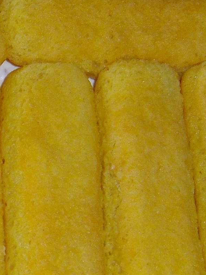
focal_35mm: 105
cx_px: -91
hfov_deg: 13.4
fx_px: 834
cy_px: 121
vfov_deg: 18.7
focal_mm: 4.9
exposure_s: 1/50
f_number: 3.2
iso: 100
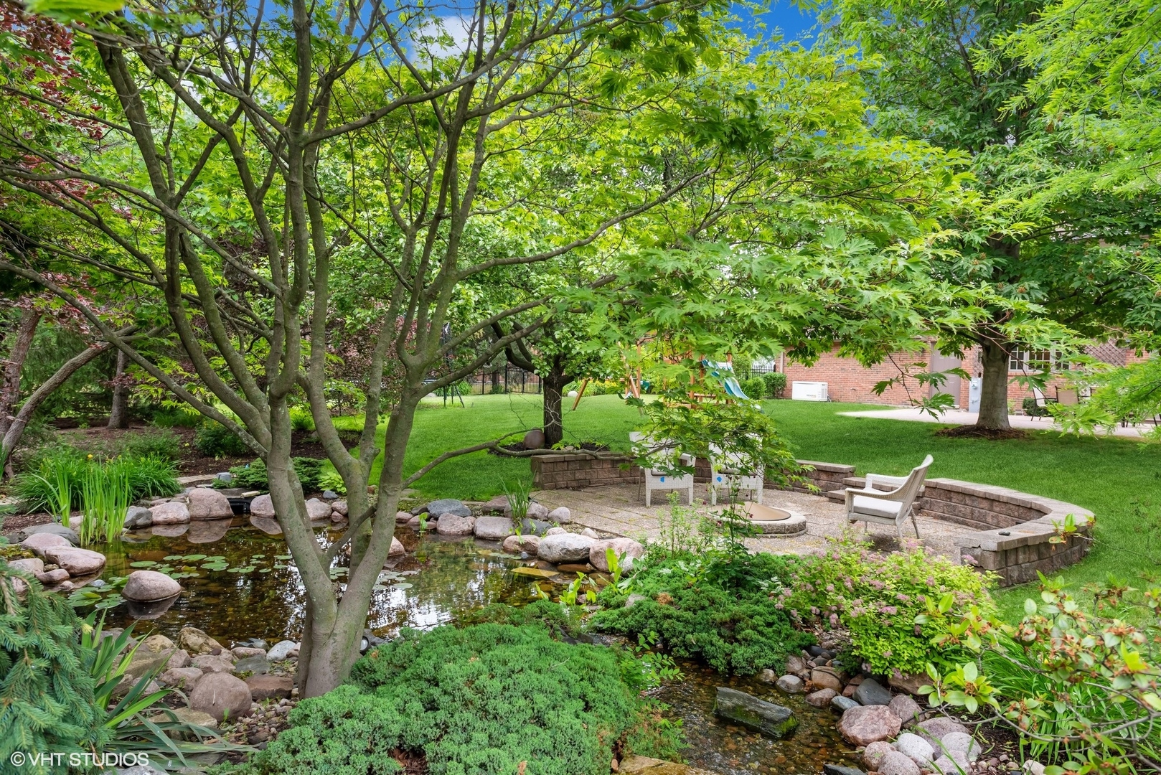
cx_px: 580
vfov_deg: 53.2
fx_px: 774
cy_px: 388
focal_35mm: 24
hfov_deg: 73.7
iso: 1000
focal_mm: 24
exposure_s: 1/160
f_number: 8
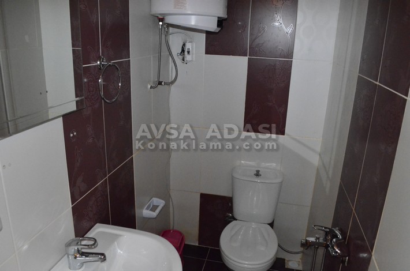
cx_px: 205
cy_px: 136
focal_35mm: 27
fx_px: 307
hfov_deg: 67.5
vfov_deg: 47.7
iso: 6400
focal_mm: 18
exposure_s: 1/200
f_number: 8
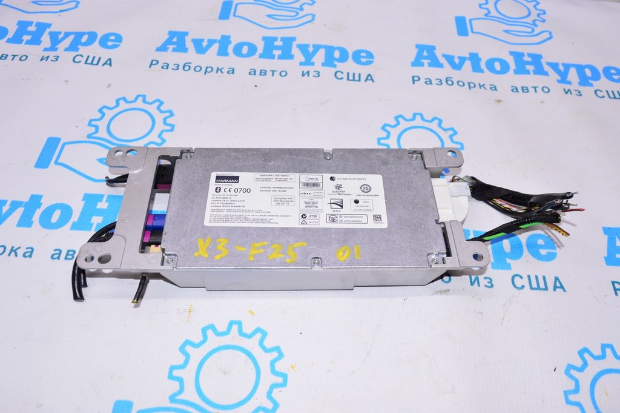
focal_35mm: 30
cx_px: 310
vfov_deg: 43.5
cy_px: 206
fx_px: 516
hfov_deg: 62.0
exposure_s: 1/200
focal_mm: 20
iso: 1600
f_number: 8
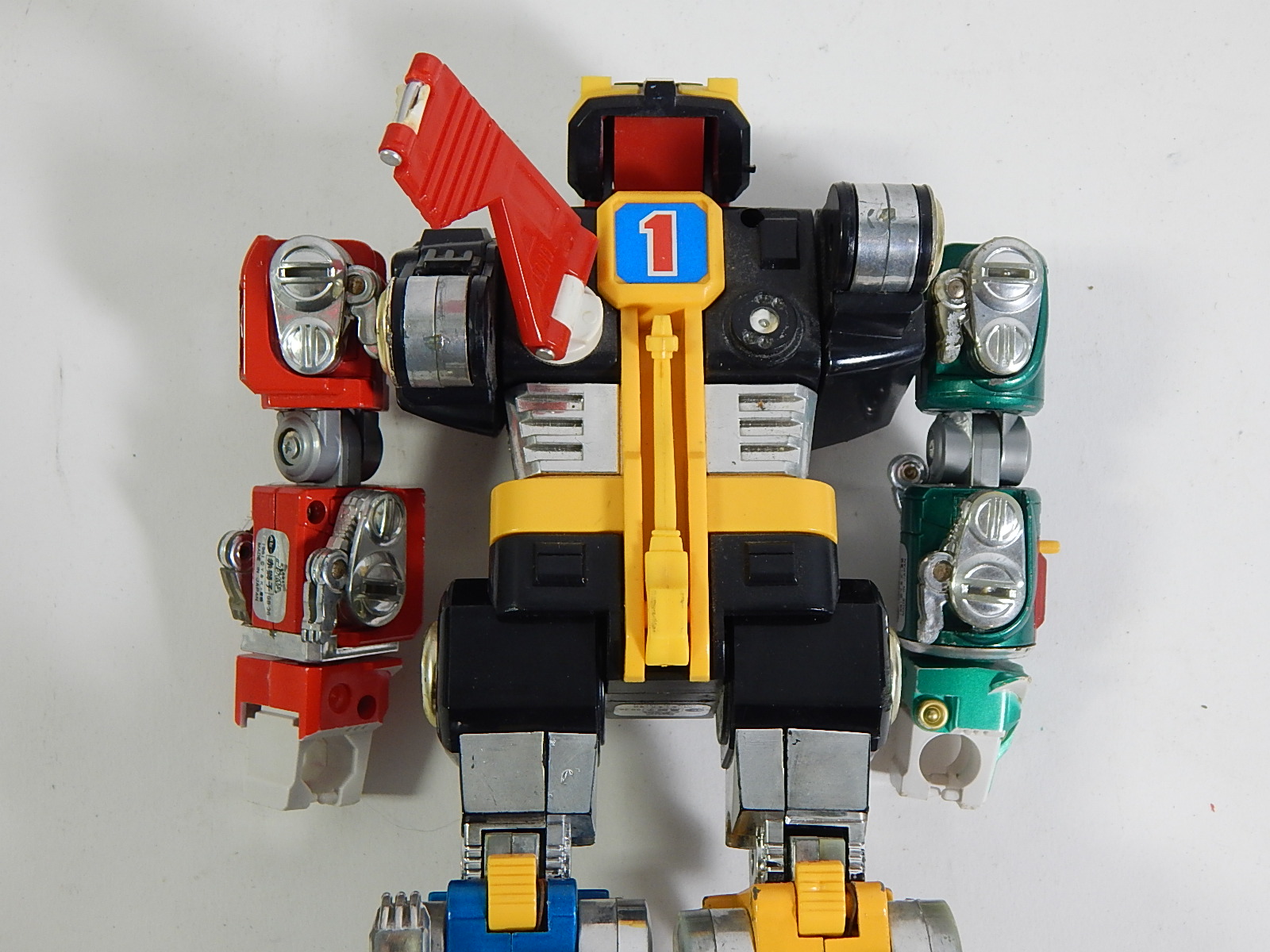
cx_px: 635
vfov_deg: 33.6
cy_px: 476
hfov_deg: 43.9
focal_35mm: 43
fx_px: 1578
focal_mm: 7.7
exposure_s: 1/30
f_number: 3.6
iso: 180
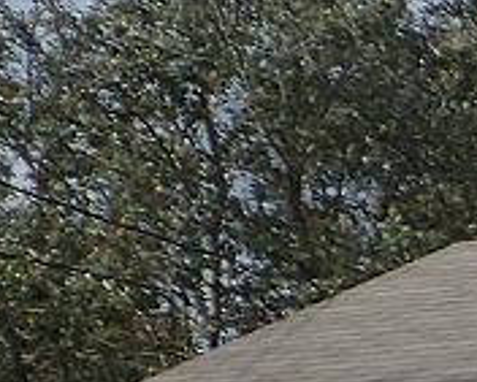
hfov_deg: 6.6
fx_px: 3814
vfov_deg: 5.6
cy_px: 886
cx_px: 1336
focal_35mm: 270
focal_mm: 6.86
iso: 100
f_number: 2.7
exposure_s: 1/1250
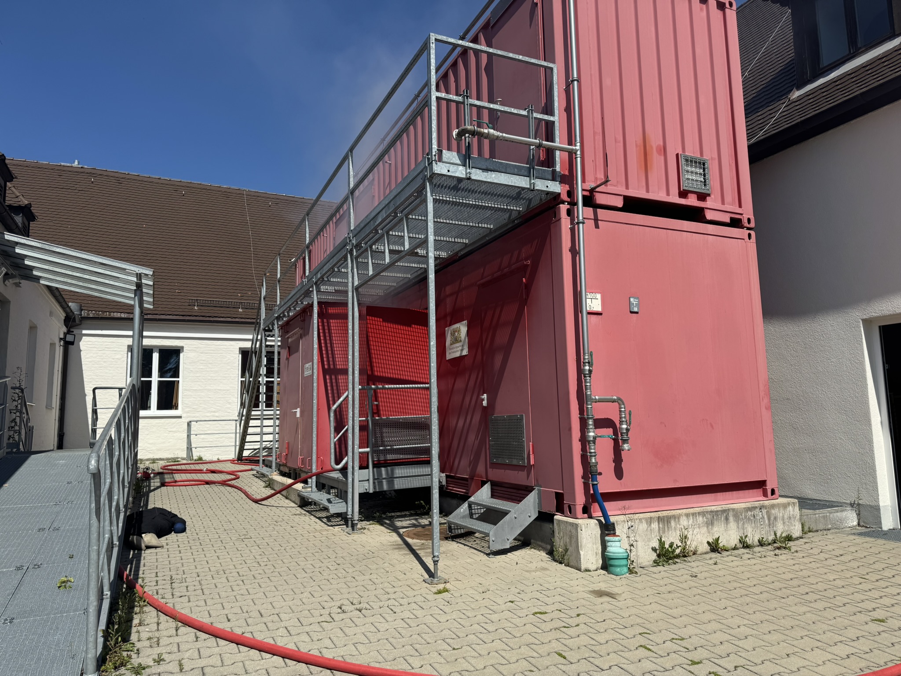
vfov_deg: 56.8
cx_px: 450
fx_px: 625
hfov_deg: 71.6
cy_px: 338
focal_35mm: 24
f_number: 1.78
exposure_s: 1/5814
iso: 80
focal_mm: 6.76
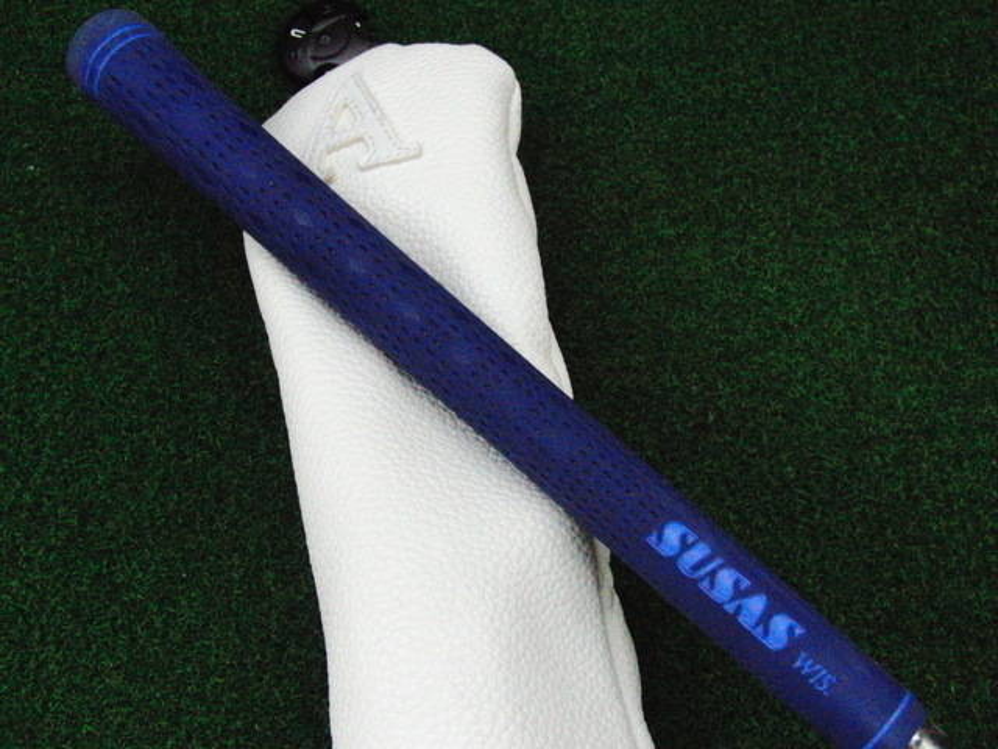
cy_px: 374
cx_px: 499
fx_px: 1067
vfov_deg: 38.7
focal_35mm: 37
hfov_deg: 50.1
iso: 3200
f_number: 3.6
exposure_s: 1/800
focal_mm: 6.42
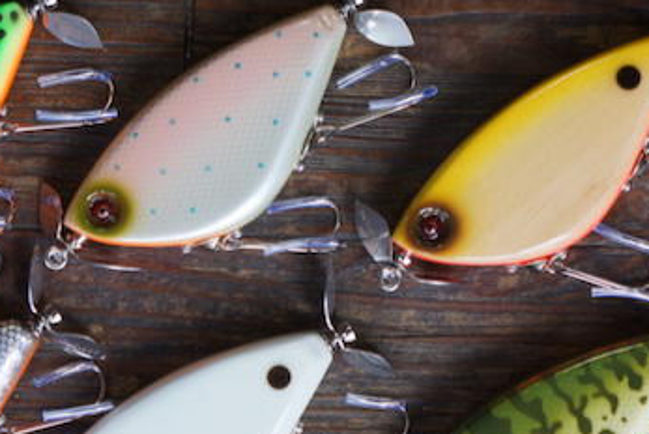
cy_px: 283
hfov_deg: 22.5
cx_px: 236
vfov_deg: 15.2
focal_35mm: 90
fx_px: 1624
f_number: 5.6
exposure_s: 1/125
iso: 400
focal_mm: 35
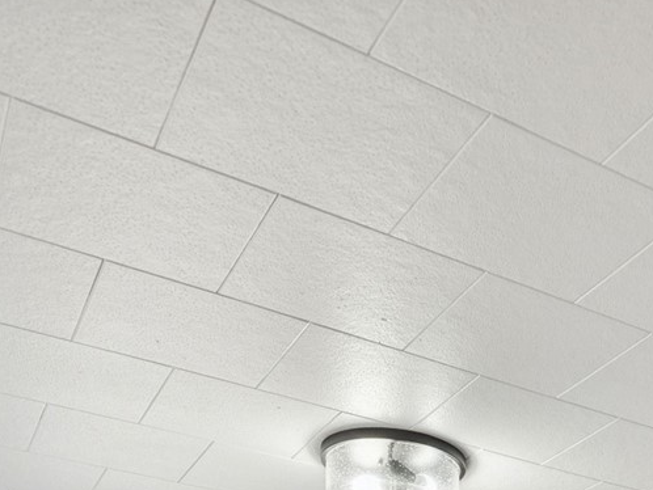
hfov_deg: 31.1
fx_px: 1083
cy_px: 851
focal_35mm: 57
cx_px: 650
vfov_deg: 19.7
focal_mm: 14.6
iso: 400
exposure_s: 1/500
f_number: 2.8
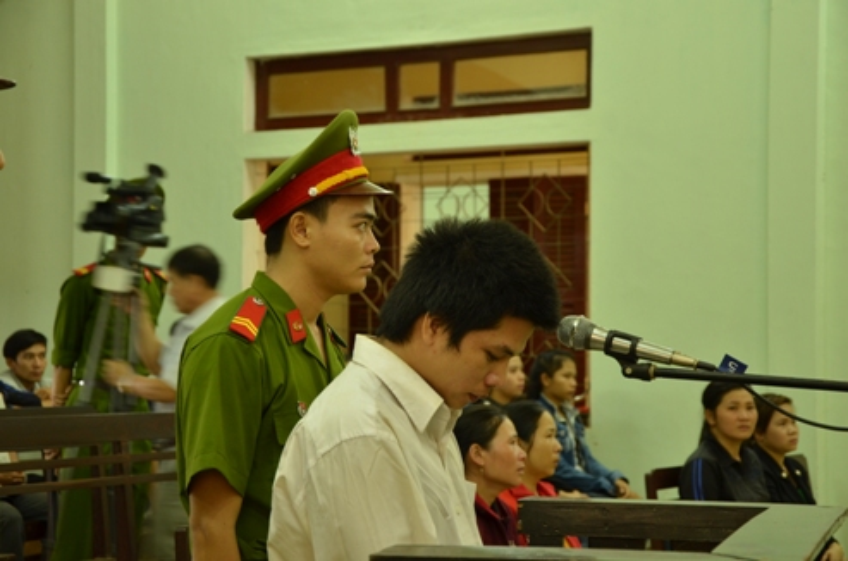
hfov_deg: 26.1
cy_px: 280
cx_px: 424
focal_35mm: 78
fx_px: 1833
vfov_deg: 17.4
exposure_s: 1/13
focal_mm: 52
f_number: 5
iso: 400
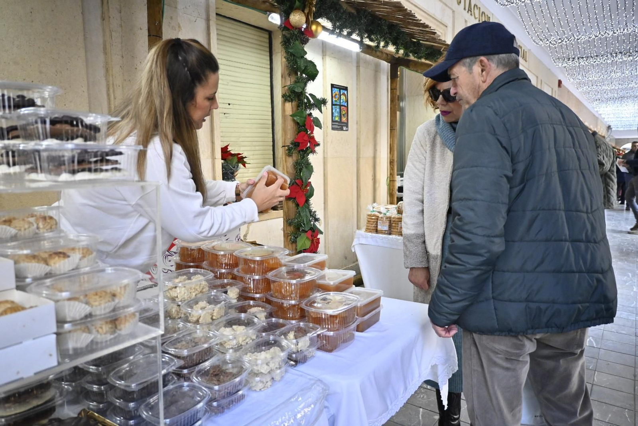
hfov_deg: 68.9
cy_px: 213
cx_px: 319
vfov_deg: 49.1
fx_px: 465
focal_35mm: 26
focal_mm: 17.5
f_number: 3.5
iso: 2000
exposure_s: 1/200
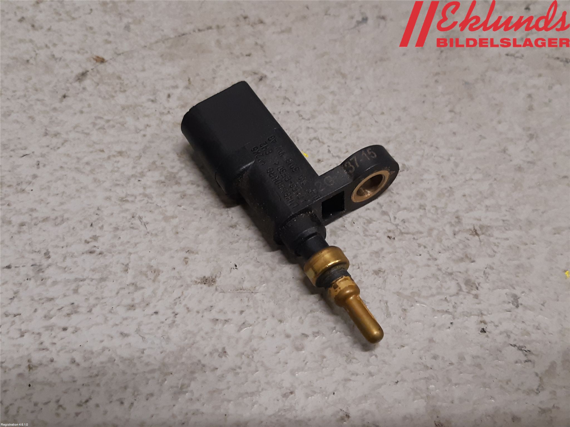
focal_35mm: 26
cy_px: 214
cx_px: 285
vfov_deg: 53.1
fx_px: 428
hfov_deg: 67.3
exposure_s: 1/50
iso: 160
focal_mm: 3.93
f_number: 1.7
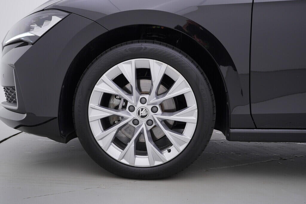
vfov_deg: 36.9
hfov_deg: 53.1
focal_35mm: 36
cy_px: 102
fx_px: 306
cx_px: 153
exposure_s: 1/80
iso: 125
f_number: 4
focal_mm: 24
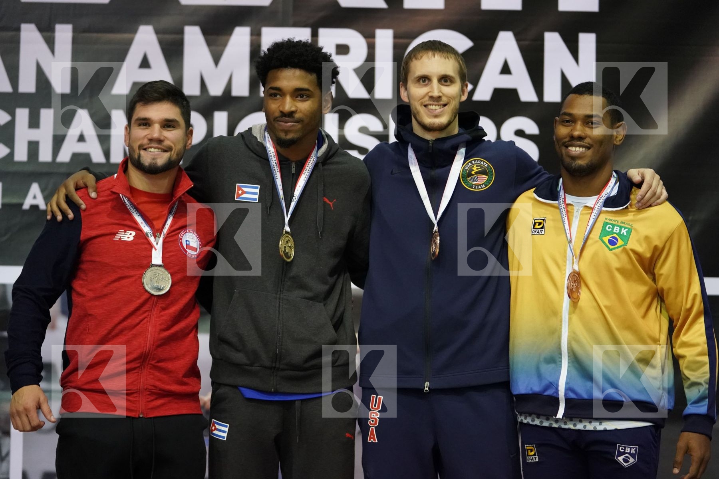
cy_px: 240
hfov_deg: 21.5
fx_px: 1897
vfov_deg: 14.4
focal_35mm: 95
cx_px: 360
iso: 6400
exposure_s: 1/250
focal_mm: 95
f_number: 2.8
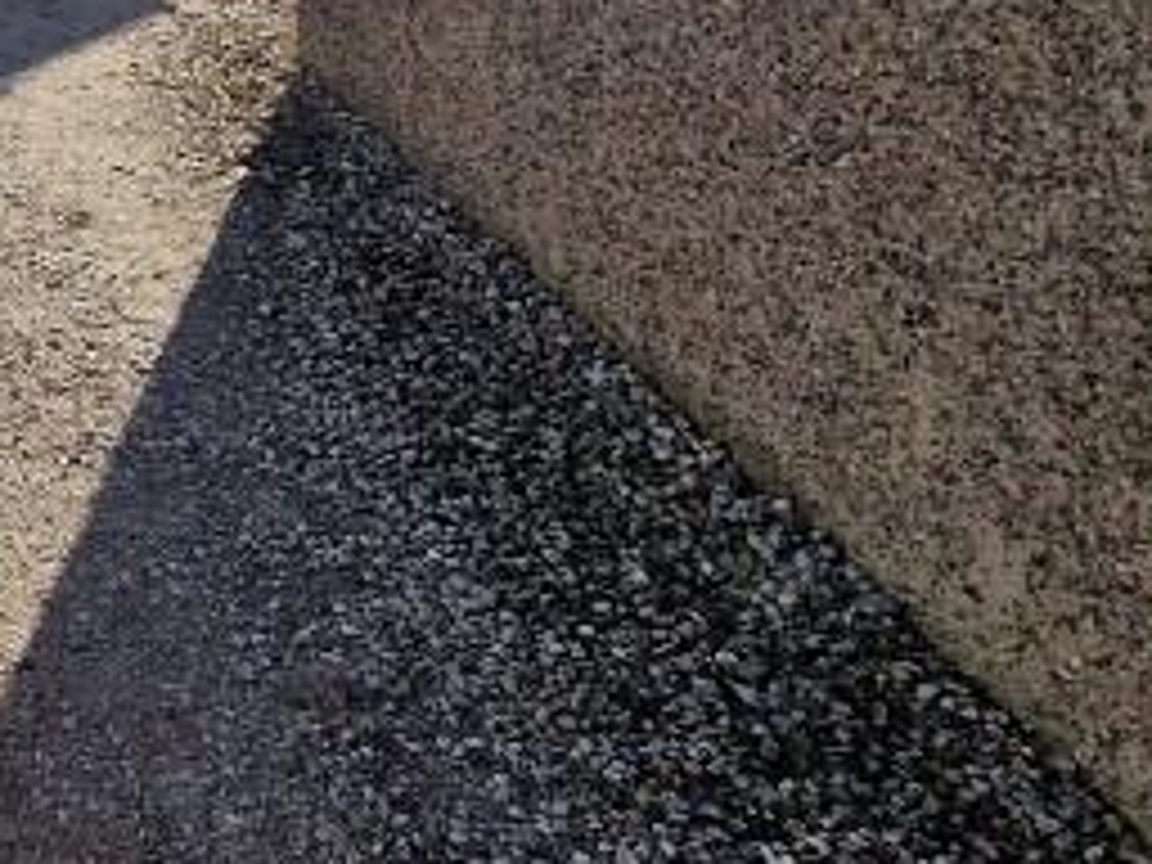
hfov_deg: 26.4
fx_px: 1731
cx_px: -585
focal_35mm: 52
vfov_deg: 24.4
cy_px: -266
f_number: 2.2
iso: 50
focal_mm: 2.2
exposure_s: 1/1788
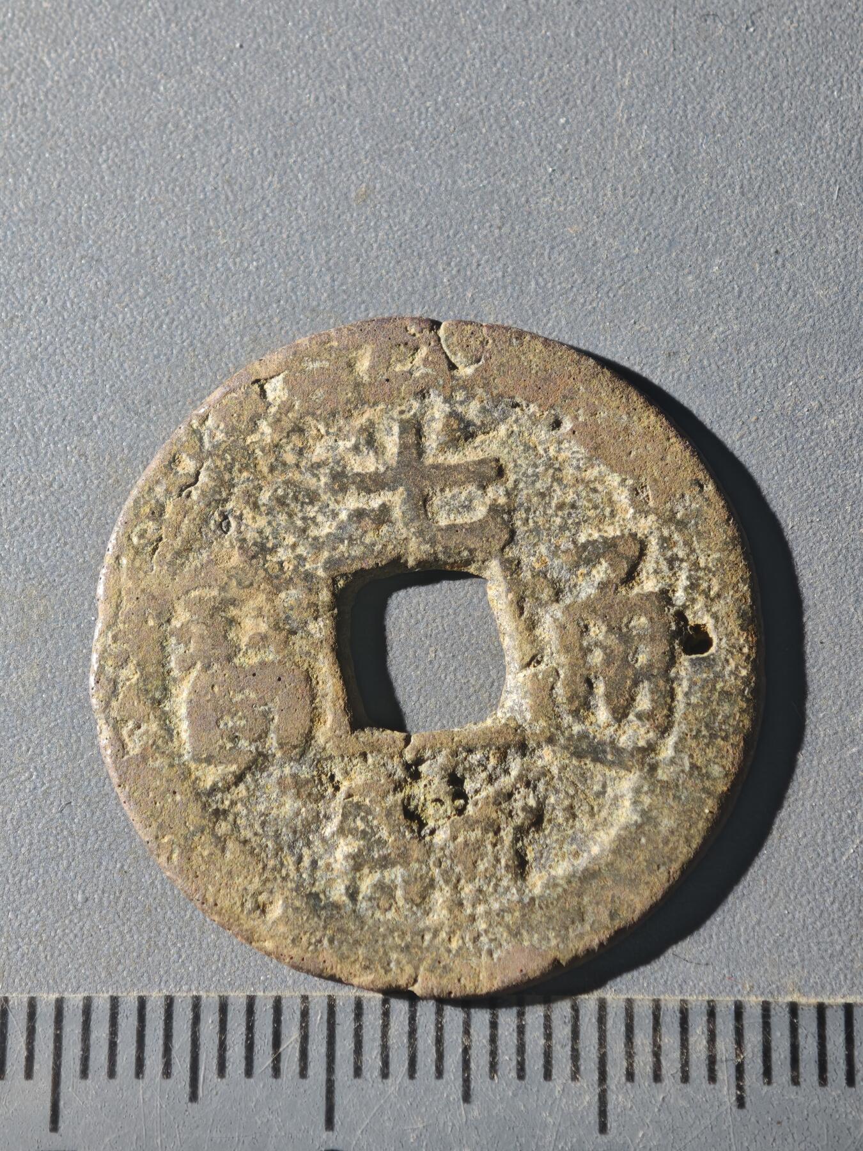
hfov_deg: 16.1
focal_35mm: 92
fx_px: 3058
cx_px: 432
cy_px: 576
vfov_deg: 21.3
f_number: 2
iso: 250
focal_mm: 9
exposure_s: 1/100
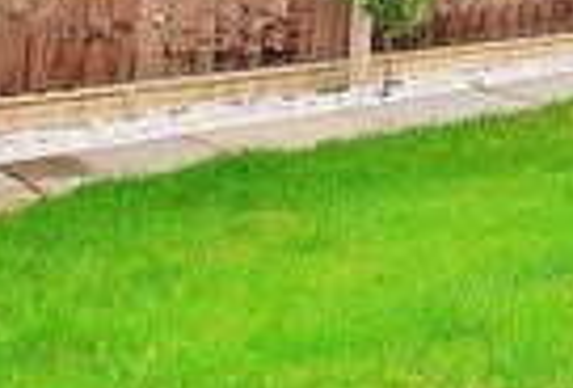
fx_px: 1231
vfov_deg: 15.3
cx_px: 1117
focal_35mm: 77
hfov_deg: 18.4
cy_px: -321
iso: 100
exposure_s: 1/160
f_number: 6.3
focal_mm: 10
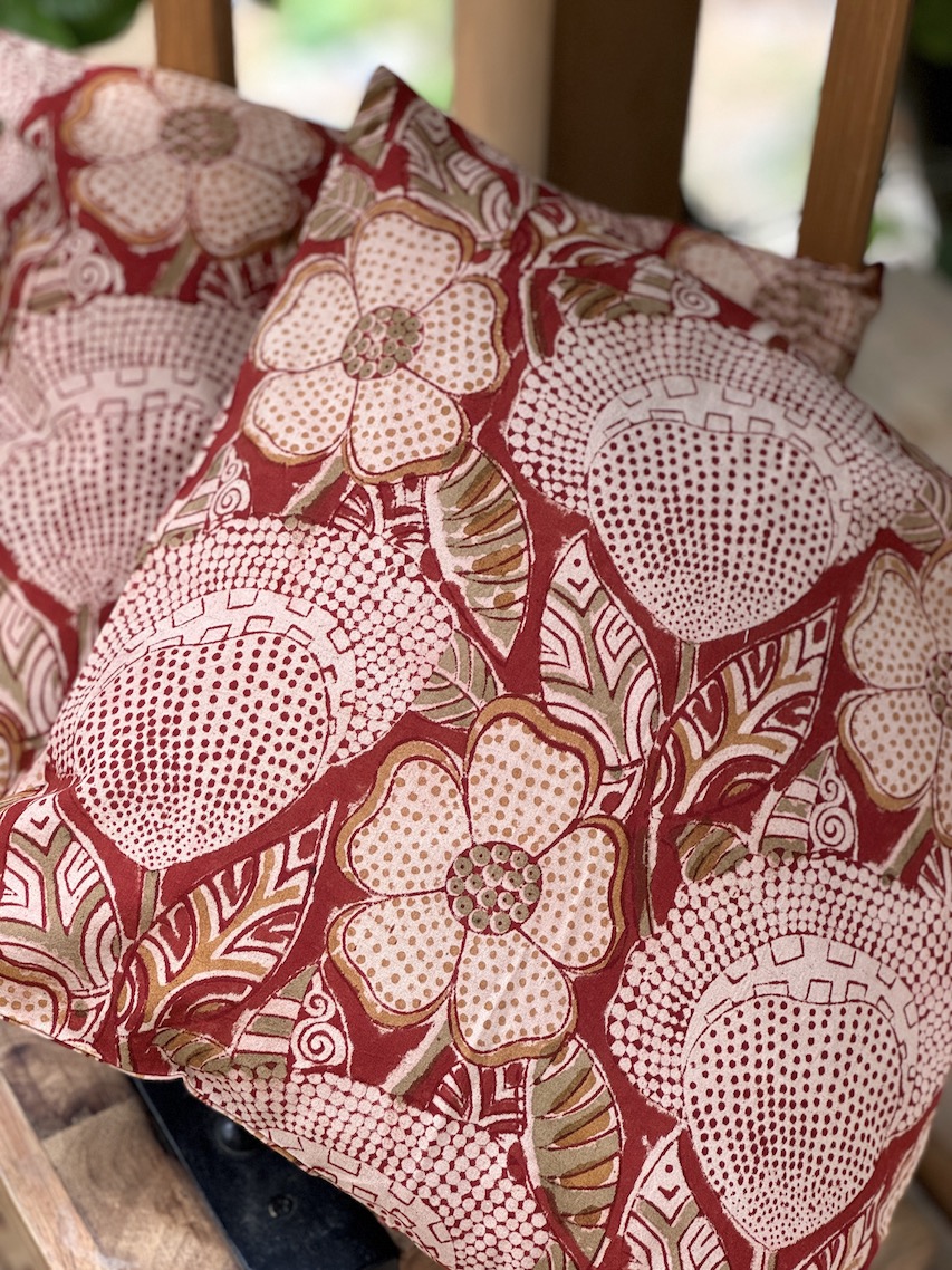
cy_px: 635
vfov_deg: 25.3
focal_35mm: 77
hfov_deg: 19.1
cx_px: 476
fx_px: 2825
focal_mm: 9
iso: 160
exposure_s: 1/99
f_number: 2.8
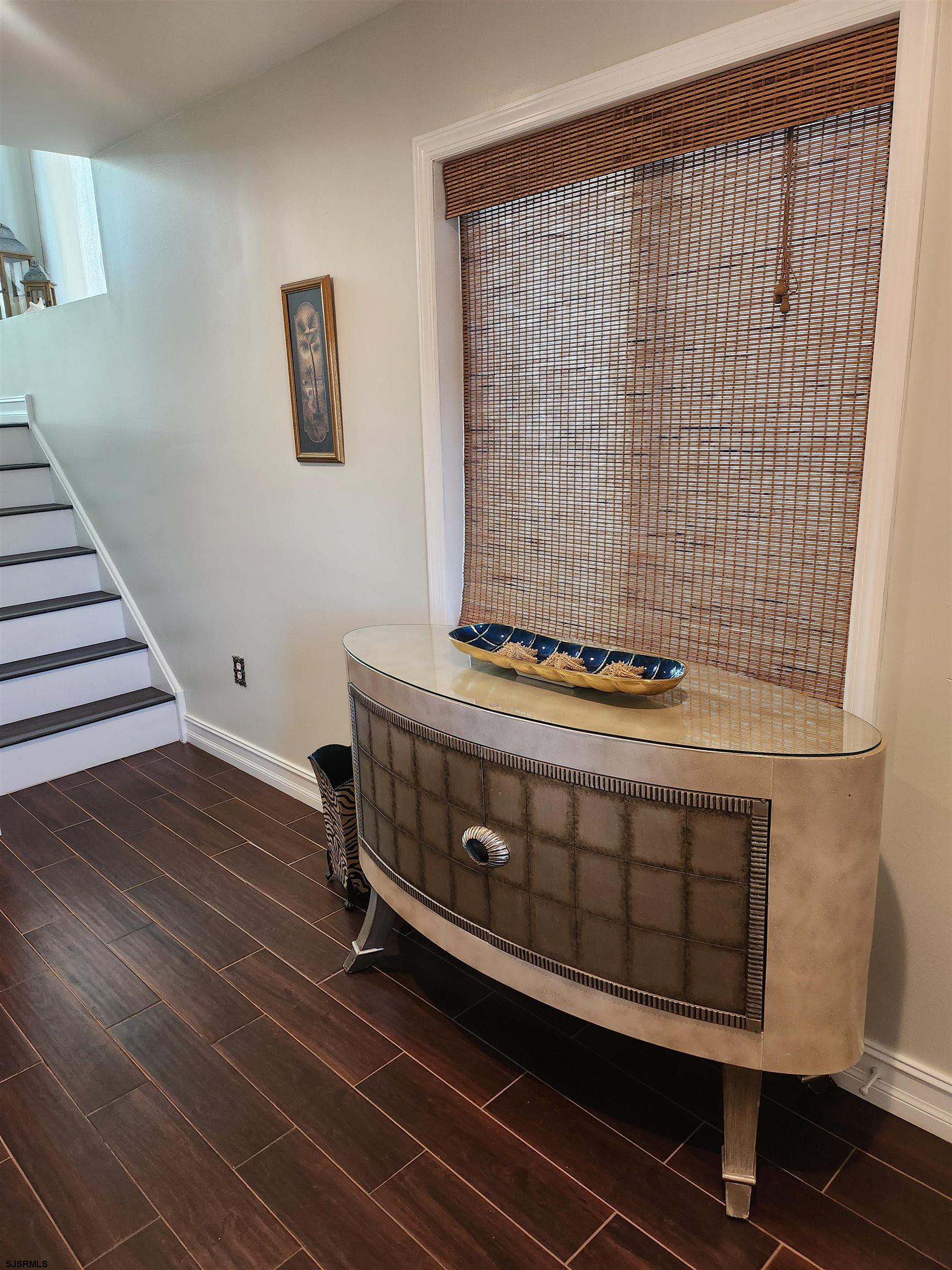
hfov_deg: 56.8
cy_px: 635
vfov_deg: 71.6
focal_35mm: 24
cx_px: 476
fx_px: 880
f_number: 1.8
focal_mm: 5
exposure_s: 1/120
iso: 400
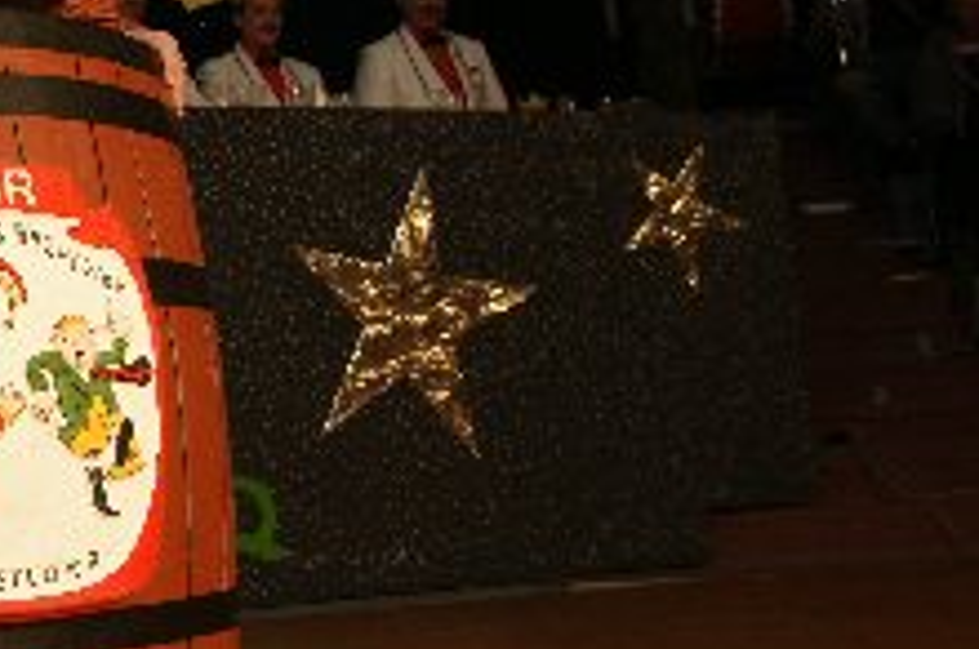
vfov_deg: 18.0
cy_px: 133
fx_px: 2037
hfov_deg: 24.6
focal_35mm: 75
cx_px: -174
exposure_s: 1/80
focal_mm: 20
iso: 640
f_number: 5.6
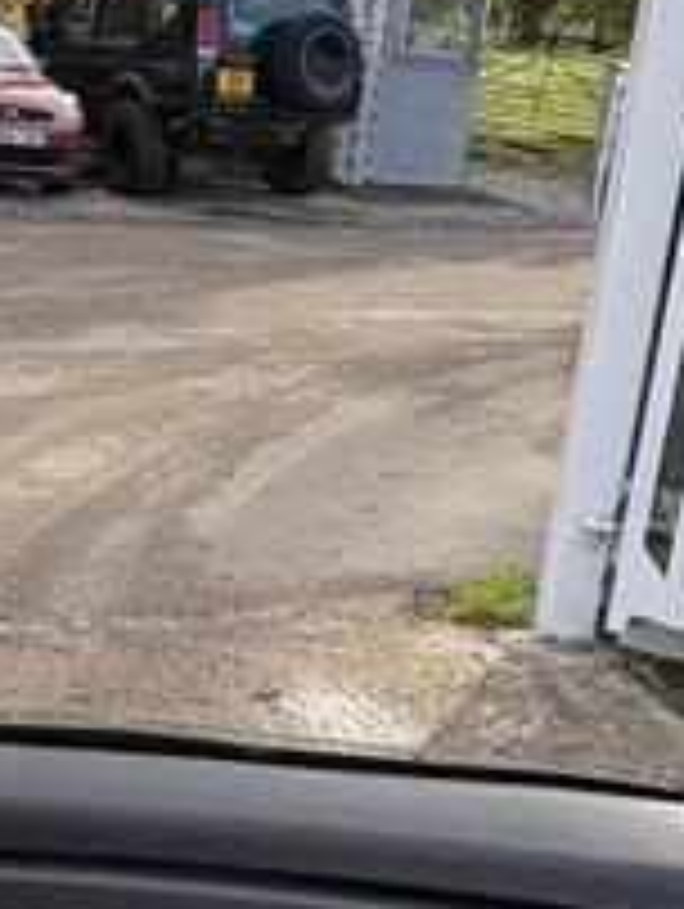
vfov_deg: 30.4
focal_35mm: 62
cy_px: 724
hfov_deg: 23.7
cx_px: 342
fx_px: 1630
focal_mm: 2.22
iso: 50
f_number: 2.2
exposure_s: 1/425
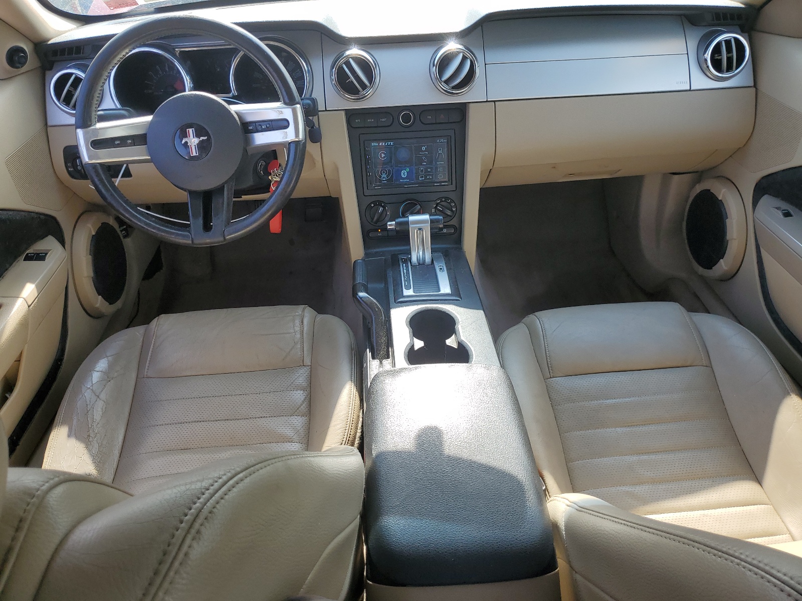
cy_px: 300
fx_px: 602
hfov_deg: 67.3
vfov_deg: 53.1
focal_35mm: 26
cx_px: 401
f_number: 1.5
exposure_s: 1/667
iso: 50
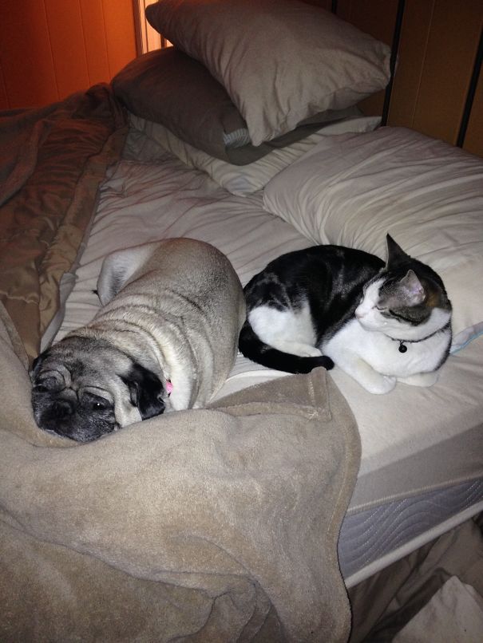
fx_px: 651
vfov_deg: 52.6
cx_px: 242
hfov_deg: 40.7
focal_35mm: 35
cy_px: 322
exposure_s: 1/16
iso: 125
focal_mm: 4.28
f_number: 2.4
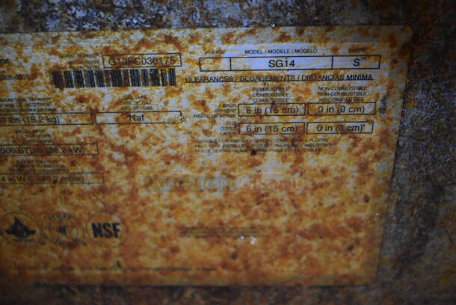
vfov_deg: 32.0
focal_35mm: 42
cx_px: 228
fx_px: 532
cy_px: 152
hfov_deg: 46.4
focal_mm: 28
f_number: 4.2
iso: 2000
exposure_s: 1/60
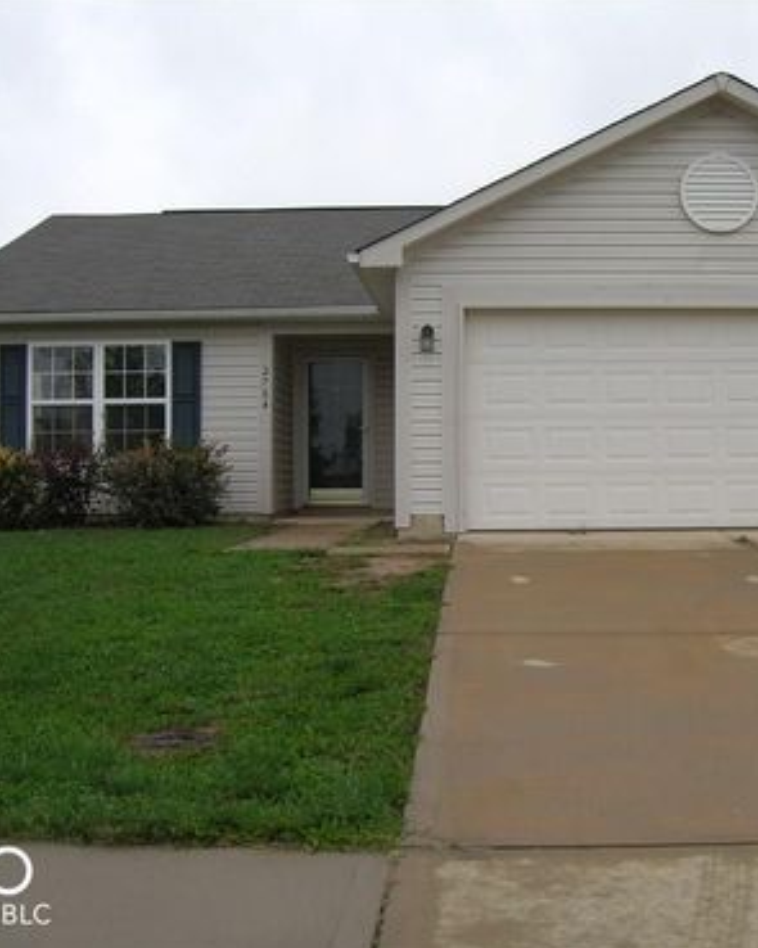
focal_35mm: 45
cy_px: 477
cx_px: 509
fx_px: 1262
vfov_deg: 41.2
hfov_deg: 33.1
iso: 50
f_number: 4.9
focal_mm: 5.7
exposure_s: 1/40.7
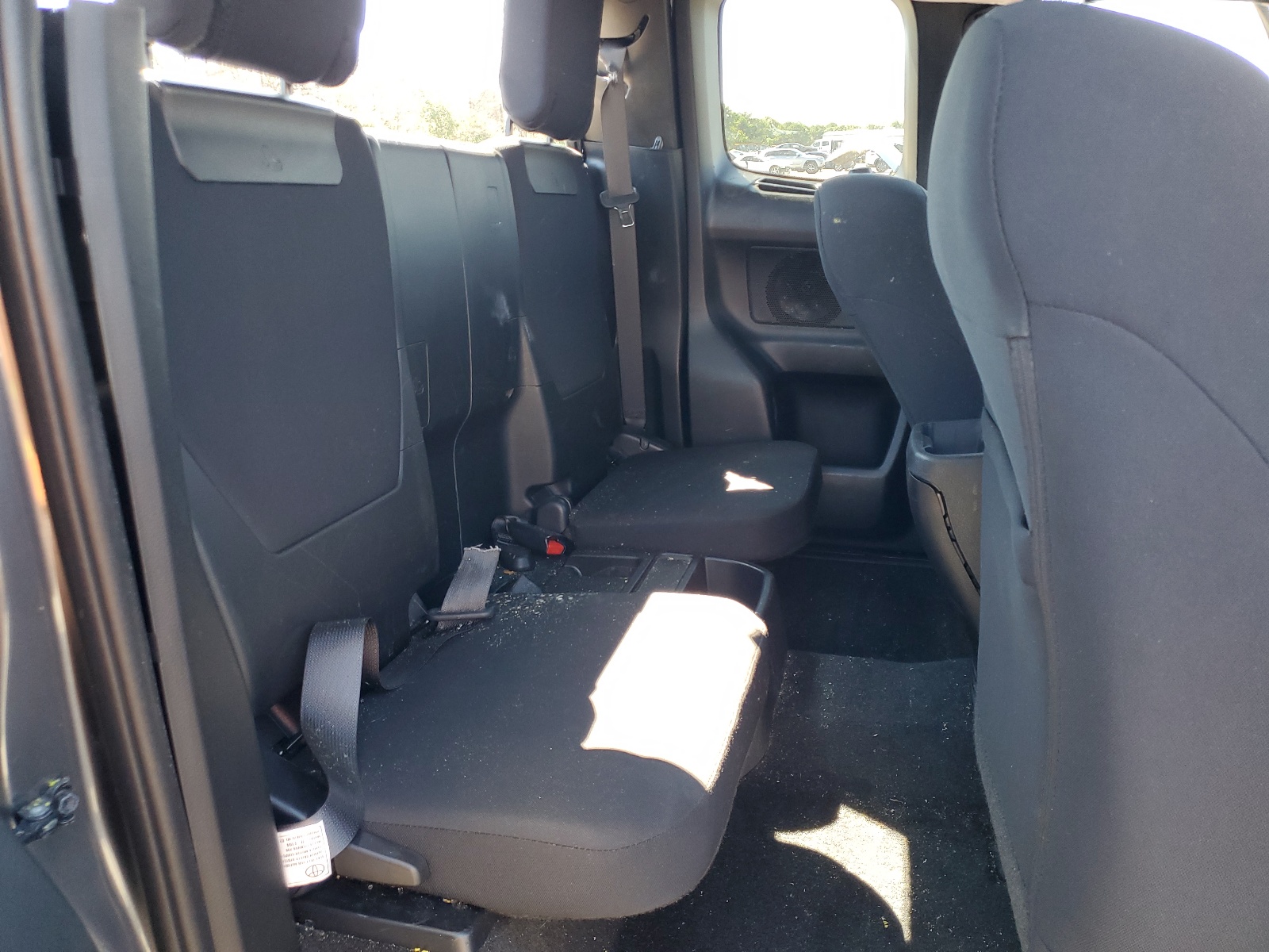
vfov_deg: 53.1
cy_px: 476
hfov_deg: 67.3
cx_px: 634
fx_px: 953
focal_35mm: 26
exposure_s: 1/120
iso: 74
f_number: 1.5
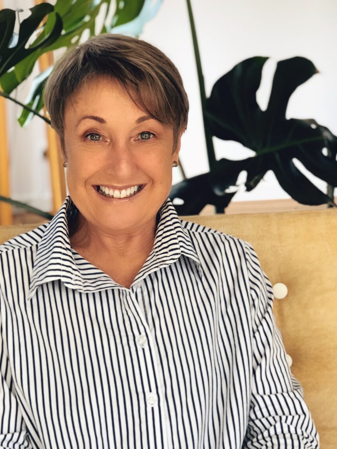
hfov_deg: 19.1
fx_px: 999
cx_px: 125
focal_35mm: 77
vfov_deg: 25.2
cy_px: 297
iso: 64
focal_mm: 6.6
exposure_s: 1/30
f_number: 2.8
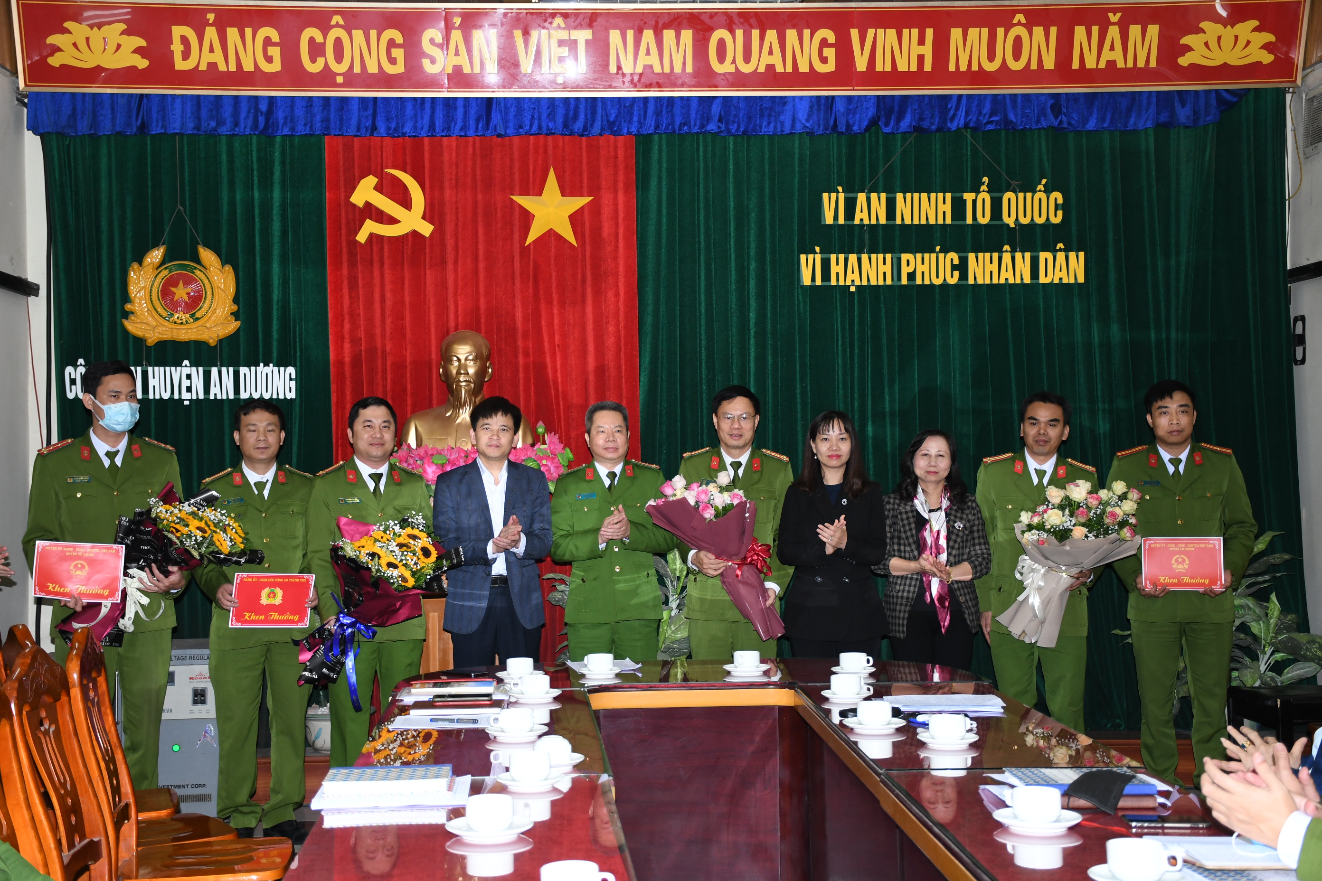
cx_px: 661
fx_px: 1763
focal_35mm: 48
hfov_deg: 41.1
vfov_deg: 28.1
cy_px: 440
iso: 800
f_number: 4
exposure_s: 1/200
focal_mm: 32
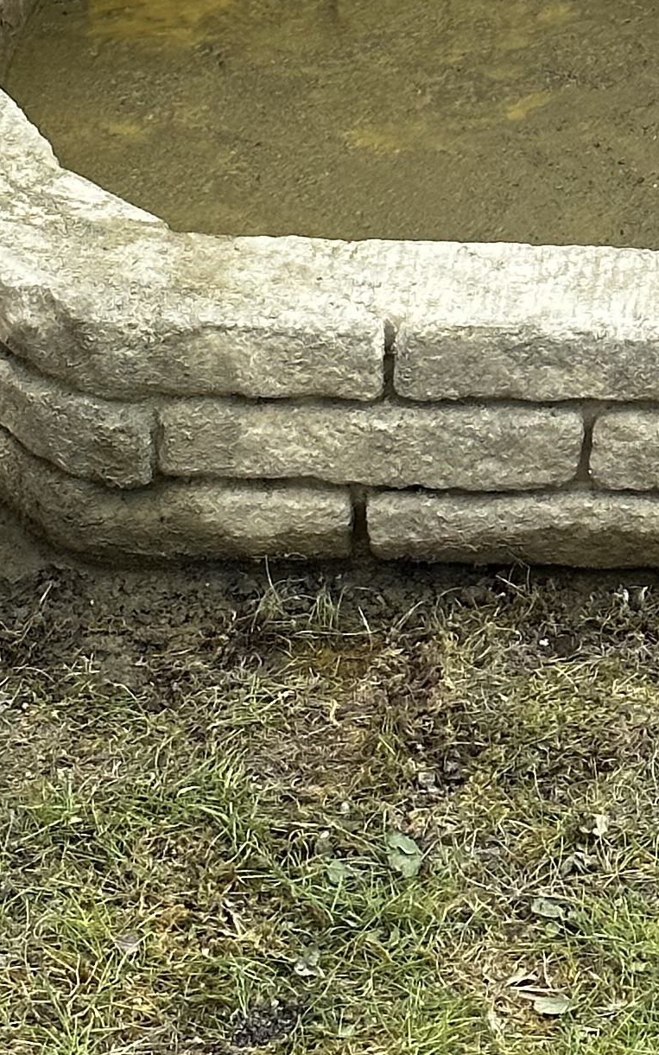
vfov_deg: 12.1
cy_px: -293
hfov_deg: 7.8
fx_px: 4828
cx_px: 627
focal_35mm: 168
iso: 64
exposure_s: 1/745
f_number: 1.78
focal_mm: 6.86
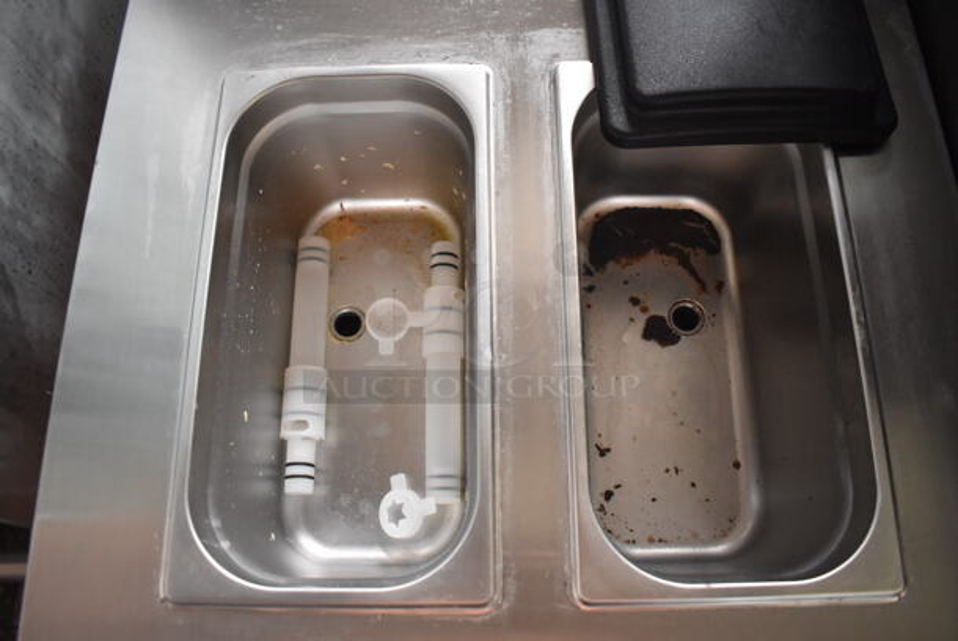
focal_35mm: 27
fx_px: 719
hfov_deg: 67.3
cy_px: 320
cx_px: 479
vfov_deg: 48.0
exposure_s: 1/125
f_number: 3.5
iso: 2800
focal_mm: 18
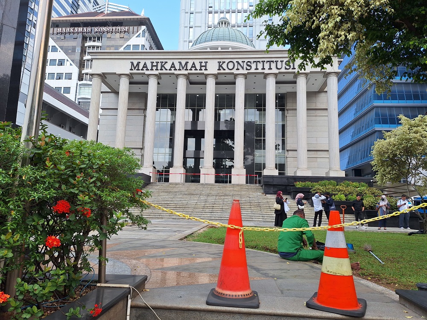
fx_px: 284
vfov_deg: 58.9
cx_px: 214
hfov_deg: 73.9
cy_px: 160
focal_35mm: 23
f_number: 1.8
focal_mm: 5.54
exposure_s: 1/1120
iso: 40
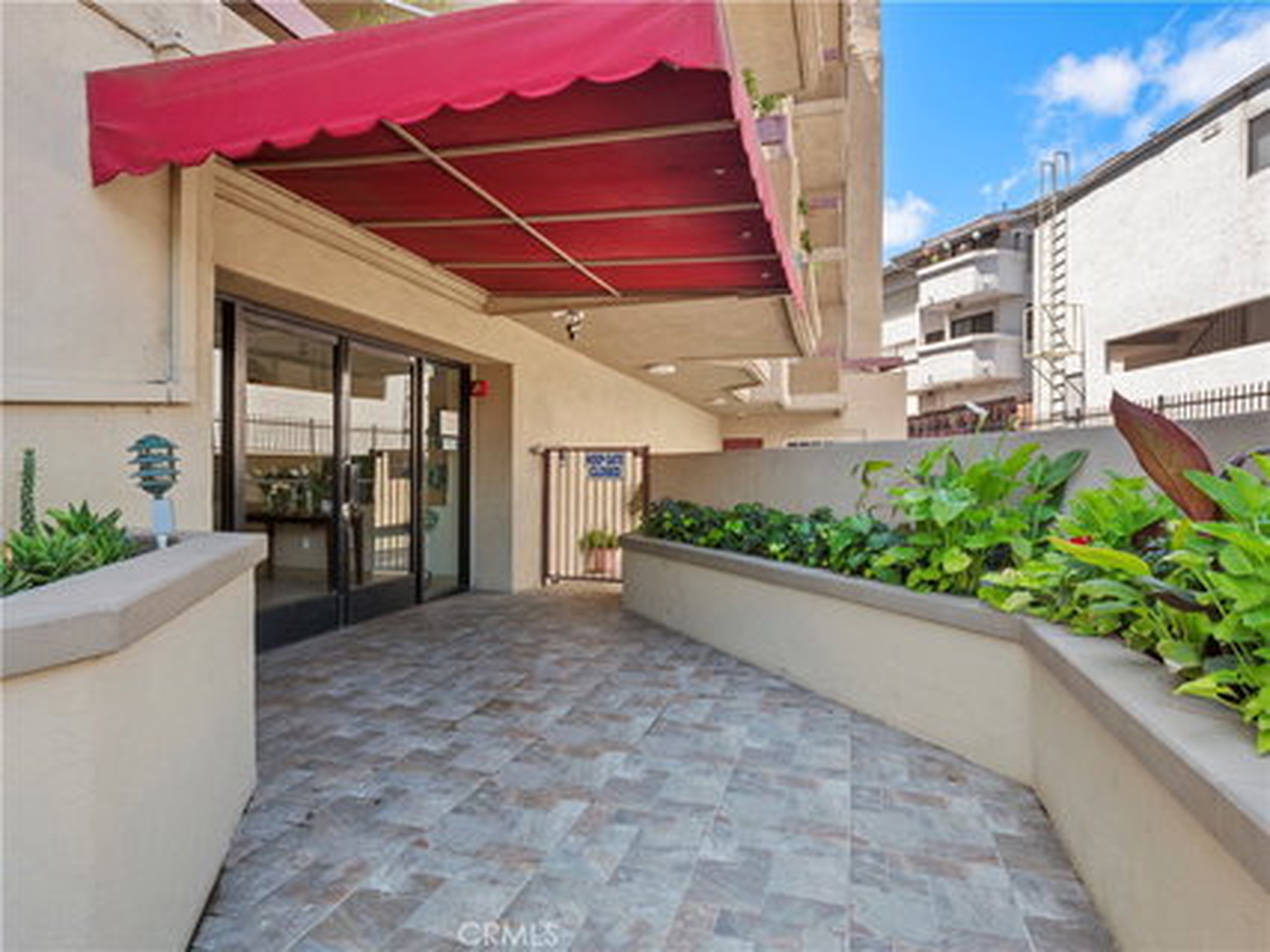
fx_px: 660
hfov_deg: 87.8
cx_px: 635
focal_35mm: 18
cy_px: 476
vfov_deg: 71.6
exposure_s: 1/30
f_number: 8
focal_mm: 9
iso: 200
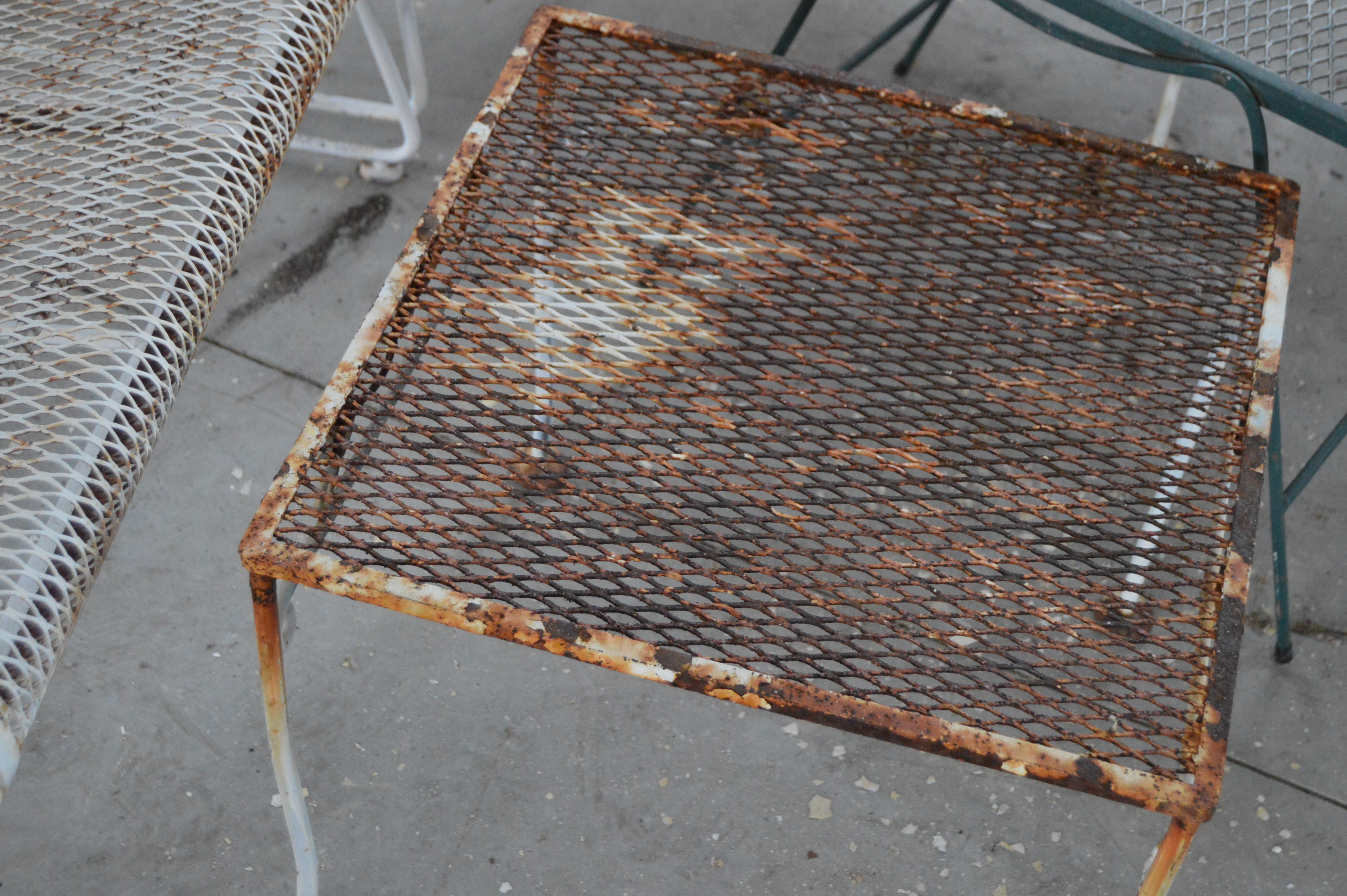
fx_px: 2355
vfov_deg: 21.5
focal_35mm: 63
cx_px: 708
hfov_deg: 31.9
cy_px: 405
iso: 3200
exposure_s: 1/60
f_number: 4.8
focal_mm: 38
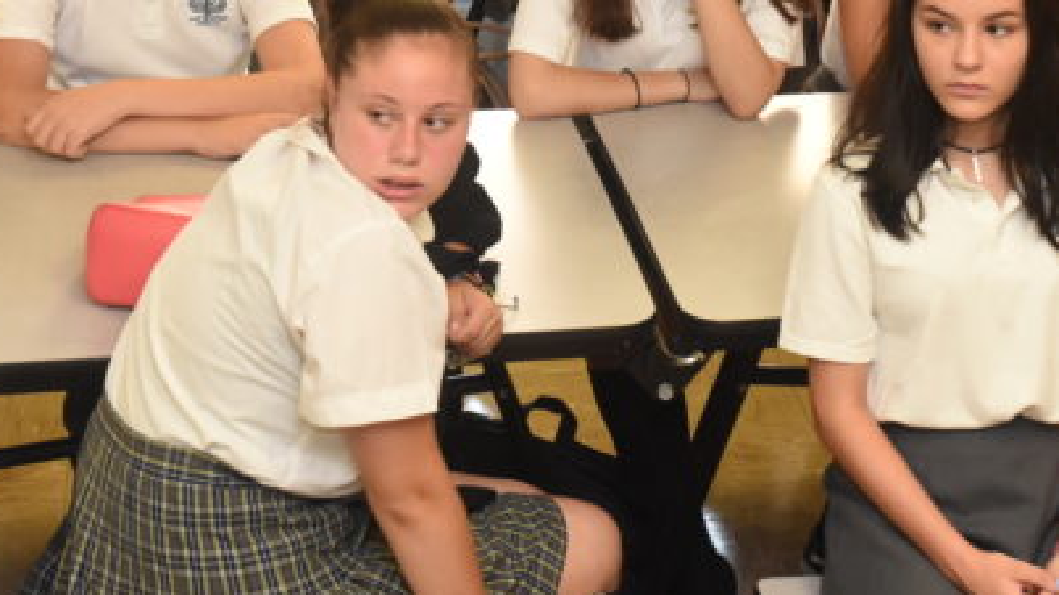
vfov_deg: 12.6
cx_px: 540
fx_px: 2667
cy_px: 57
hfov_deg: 22.5
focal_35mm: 95
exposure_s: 1/100
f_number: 6.3
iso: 2500
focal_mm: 48
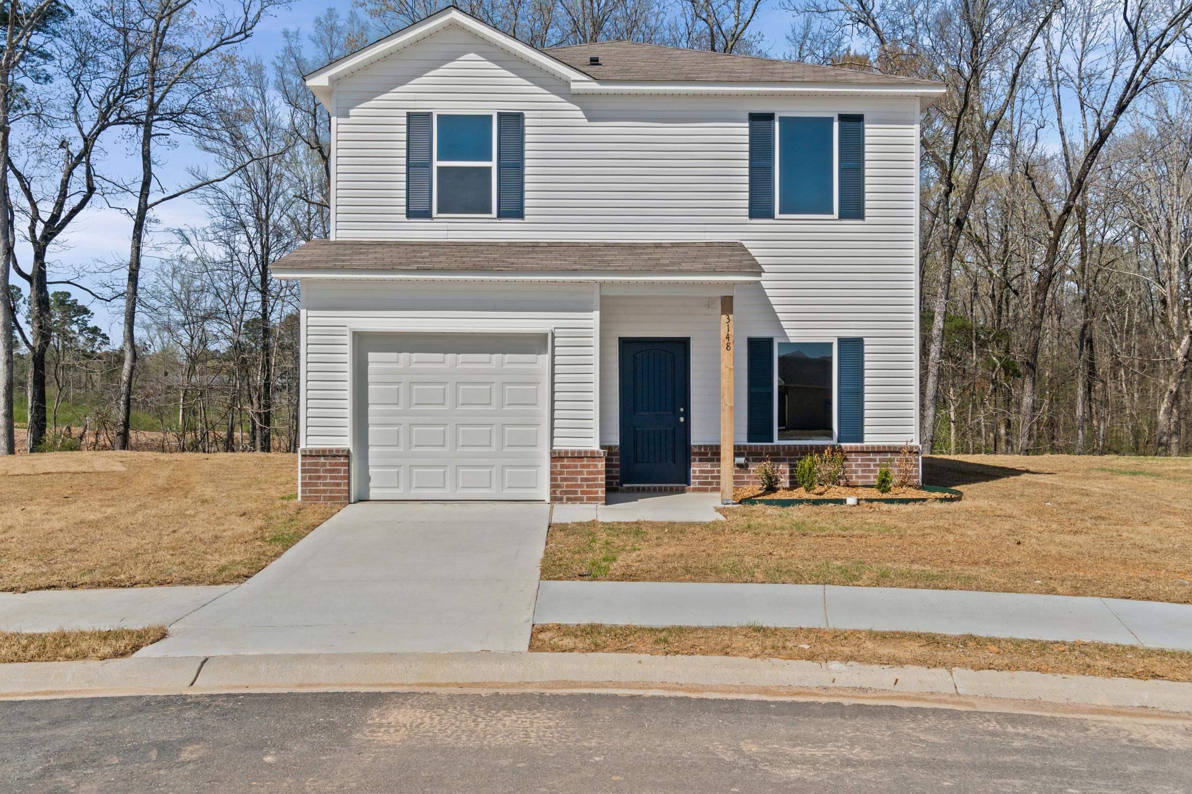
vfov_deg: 44.9
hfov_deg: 63.7
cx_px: 616
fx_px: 960
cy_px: 419
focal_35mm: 29
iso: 250
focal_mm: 18
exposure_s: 1/1000
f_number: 9
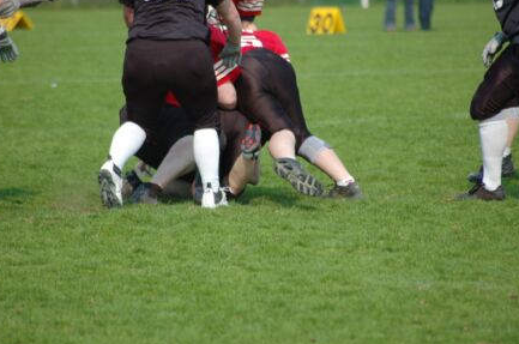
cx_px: 256
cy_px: 173
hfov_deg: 6.0
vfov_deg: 4.0
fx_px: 4965
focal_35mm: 345
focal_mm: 220
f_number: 5.3
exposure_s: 1/800
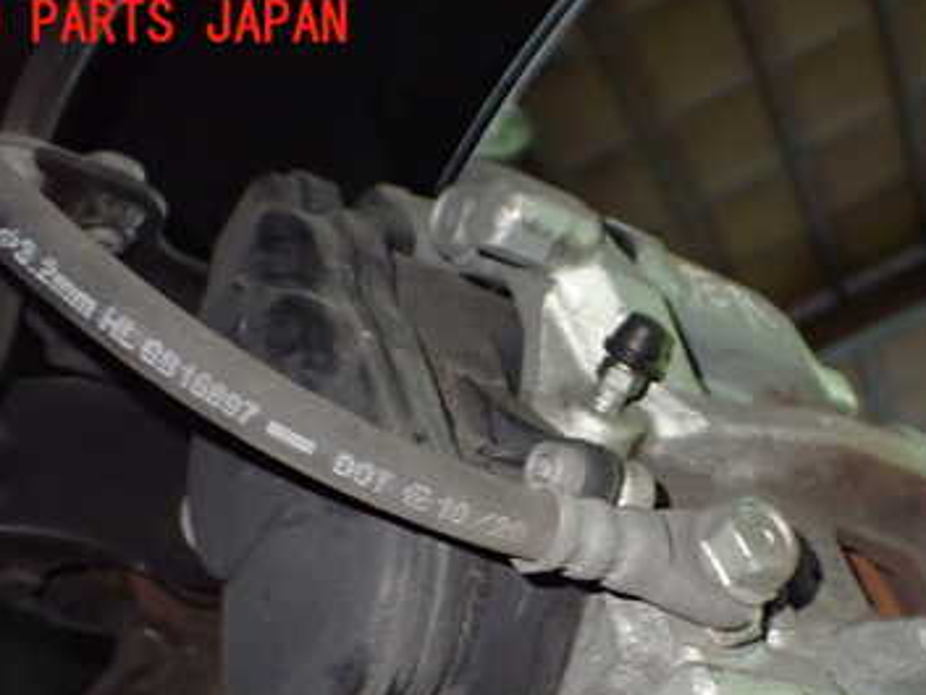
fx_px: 1365
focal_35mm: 51
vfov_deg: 27.8
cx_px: 658
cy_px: 582
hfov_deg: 36.8
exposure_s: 1/50
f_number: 2.3
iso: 800
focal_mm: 5.4
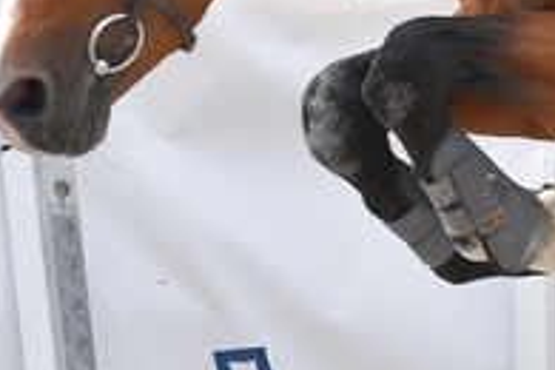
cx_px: 862
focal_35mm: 827
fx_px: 12749
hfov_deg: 2.5
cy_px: 121
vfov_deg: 1.7
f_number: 4.8
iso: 280
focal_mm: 122
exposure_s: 1/1500
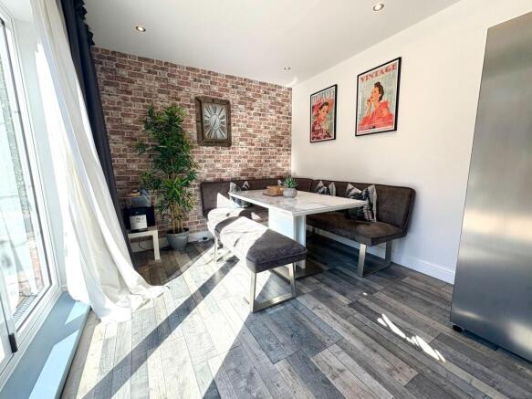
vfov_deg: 85.7
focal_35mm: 14
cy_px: 200
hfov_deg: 102.1
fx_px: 215
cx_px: 266
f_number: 2.2
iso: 64
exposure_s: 1/193
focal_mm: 2.22
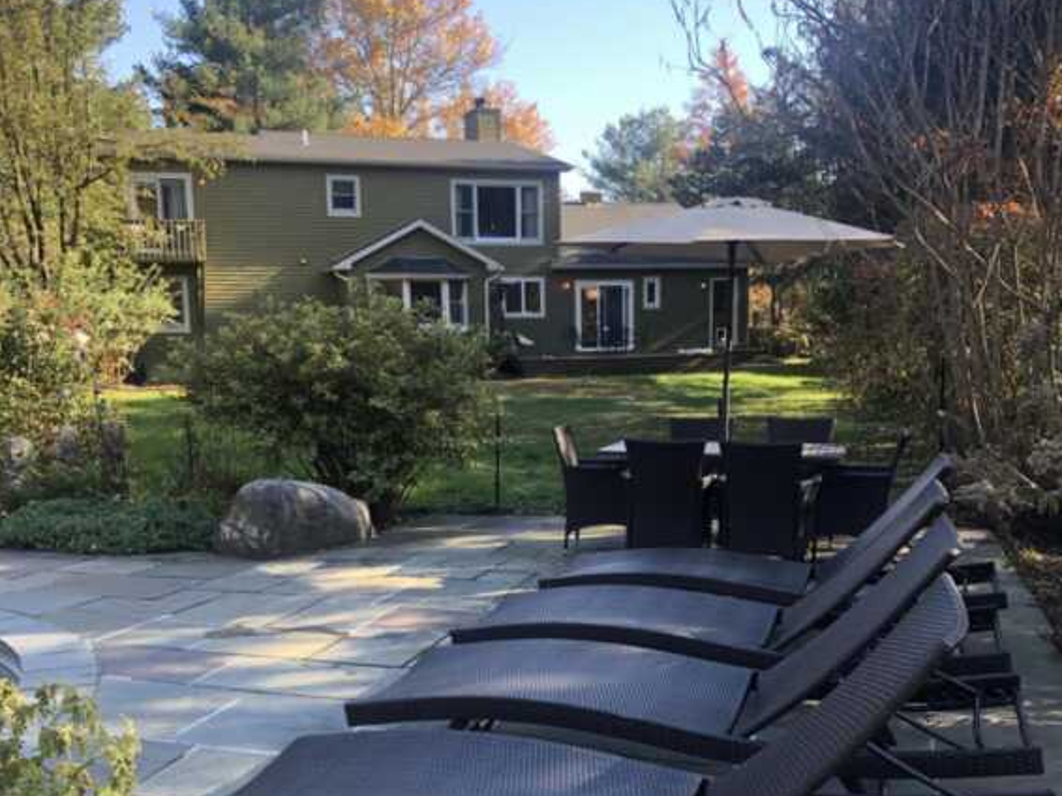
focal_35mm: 38
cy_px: 548
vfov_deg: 37.2
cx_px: 537
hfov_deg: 49.0
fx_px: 1165
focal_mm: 3.99
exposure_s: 1/131
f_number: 1.8
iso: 20
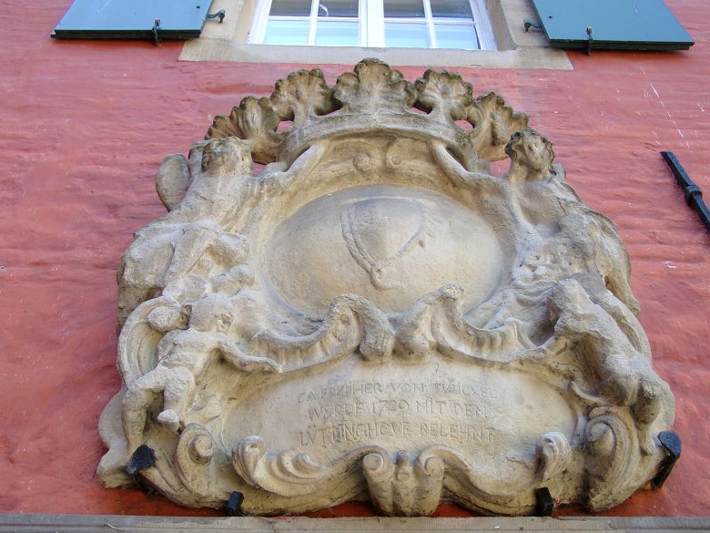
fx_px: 841
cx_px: 362
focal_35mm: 41
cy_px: 270
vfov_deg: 35.1
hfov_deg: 45.8
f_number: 2.8
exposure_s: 1/121
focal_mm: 8.4
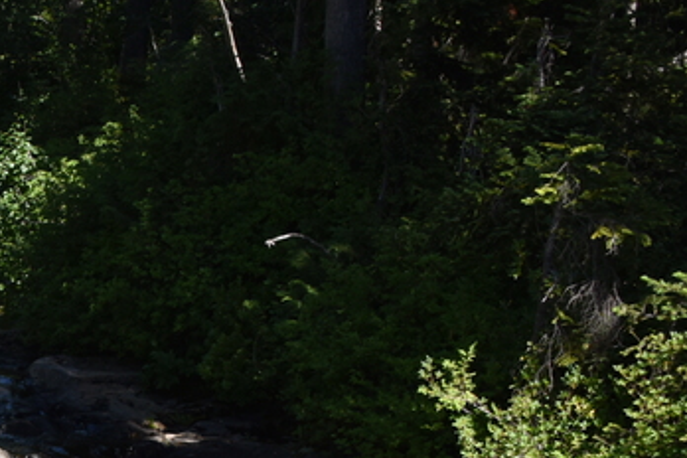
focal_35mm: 103
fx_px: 1965
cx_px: -292
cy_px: 586
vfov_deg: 12.9
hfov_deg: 18.0
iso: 100
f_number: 8
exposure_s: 1/250
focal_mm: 28
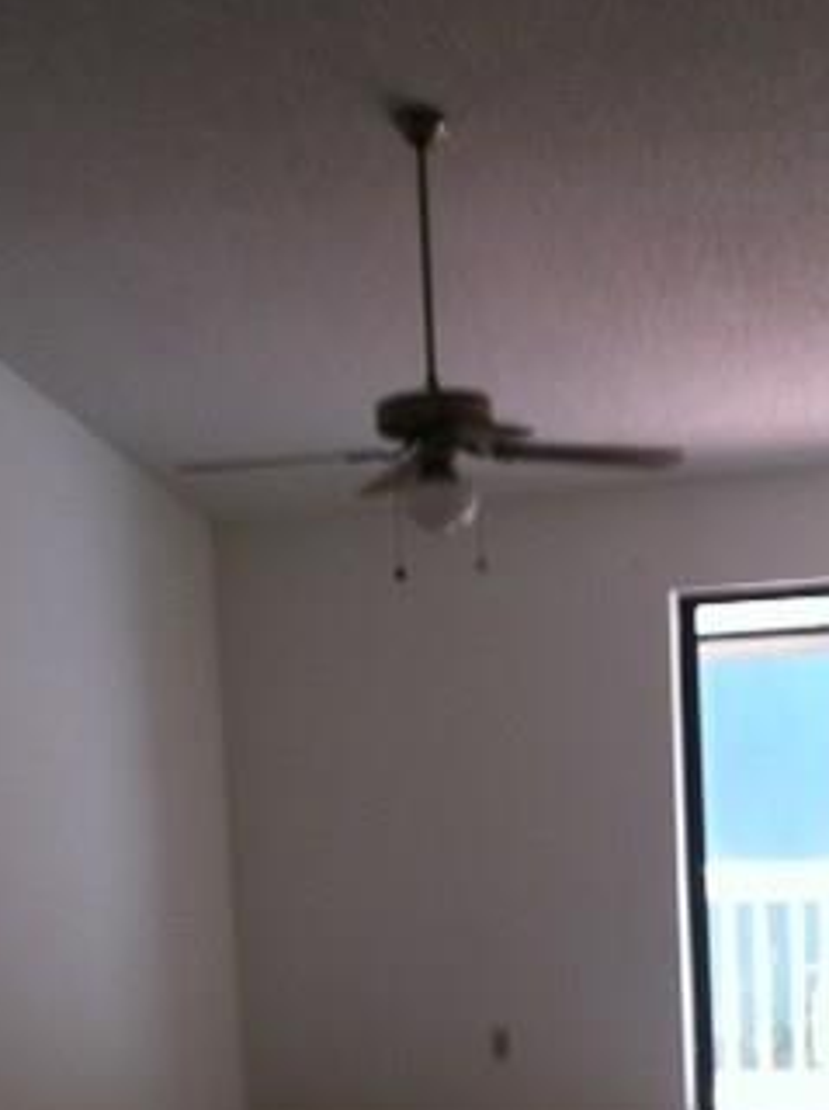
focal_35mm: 70
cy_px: 909
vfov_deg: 27.2
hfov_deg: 20.9
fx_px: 2241
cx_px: 468
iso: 80
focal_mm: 3.85
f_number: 2.8
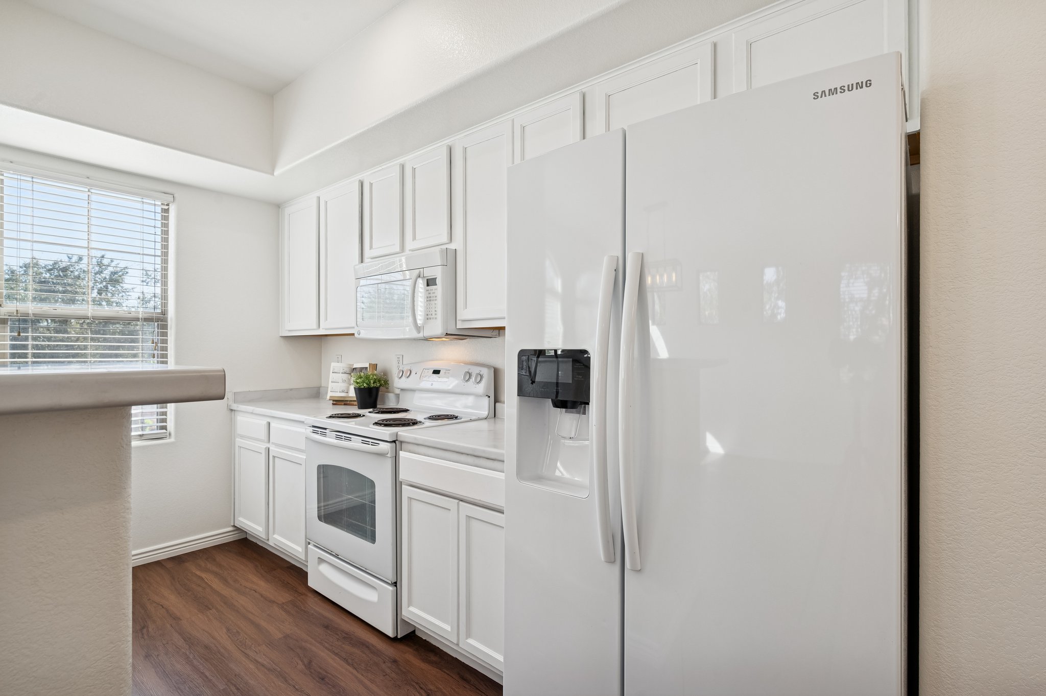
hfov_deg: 93.3
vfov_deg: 70.3
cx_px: 523
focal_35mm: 17
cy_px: 348
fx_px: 494
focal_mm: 17
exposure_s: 1/80
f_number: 8
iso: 320
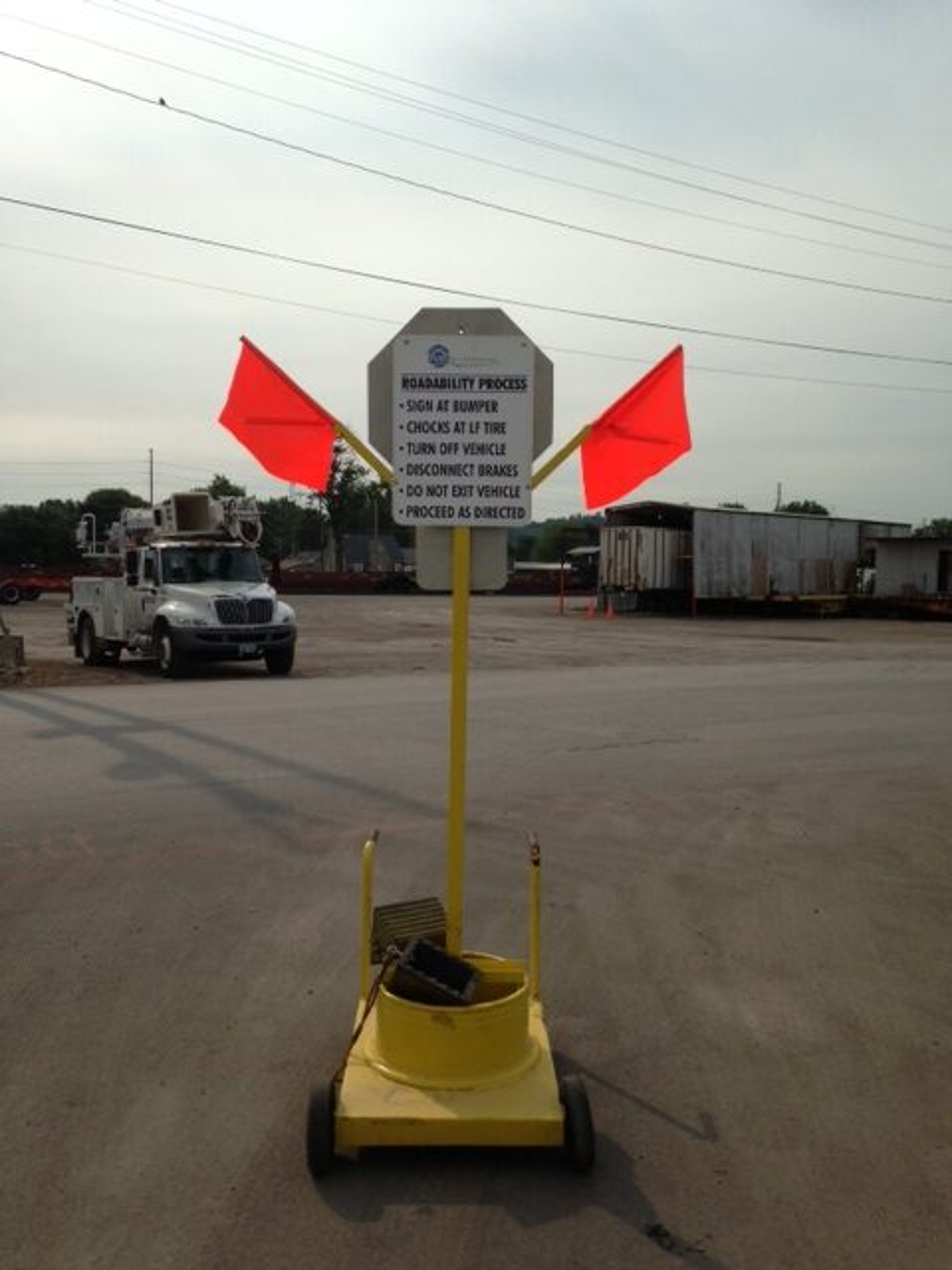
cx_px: 476
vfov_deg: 55.4
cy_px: 635
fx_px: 1210
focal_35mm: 33
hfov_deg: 42.9
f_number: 2.4
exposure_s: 1/3012
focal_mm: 4.13
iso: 50
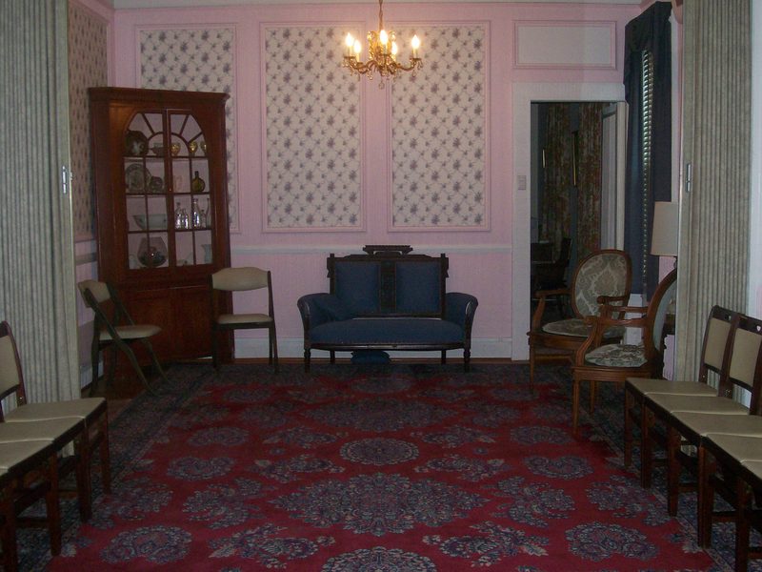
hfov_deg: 42.1
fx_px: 991
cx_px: 381
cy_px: 286
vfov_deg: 32.2
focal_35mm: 45
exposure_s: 1/73.1
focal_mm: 7.6
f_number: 3
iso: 140
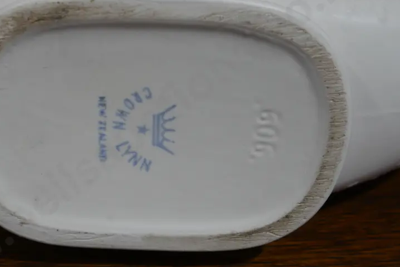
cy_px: 136
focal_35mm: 71
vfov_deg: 19.2
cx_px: 134
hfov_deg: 28.3
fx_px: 789
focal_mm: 24
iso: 200
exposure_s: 1/60
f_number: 5.2
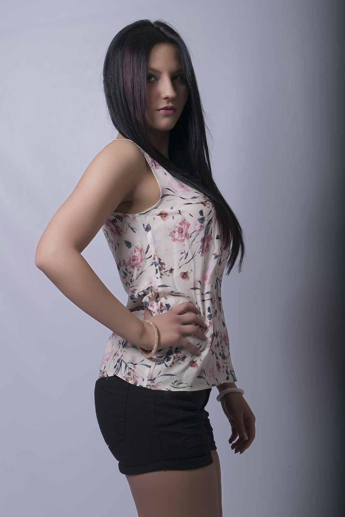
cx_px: 172
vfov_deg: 24.6
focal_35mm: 82
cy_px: 258
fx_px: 1186
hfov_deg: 16.6
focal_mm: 55
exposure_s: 1/200
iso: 100
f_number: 13
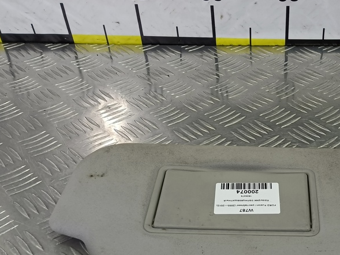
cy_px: 199
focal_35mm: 40
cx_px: 264
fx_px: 393
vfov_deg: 35.0
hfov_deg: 44.8
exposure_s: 1/50
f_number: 1.6
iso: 103
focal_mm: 4.11
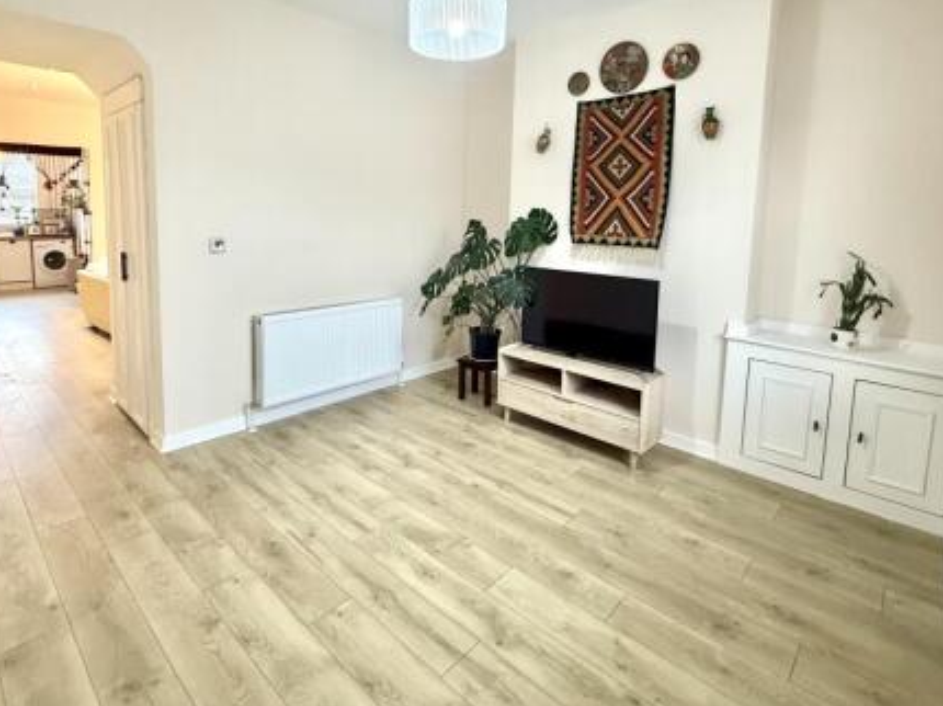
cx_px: 433
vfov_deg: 67.5
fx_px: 517
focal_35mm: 19
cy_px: 262
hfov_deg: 84.5
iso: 250
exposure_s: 1/50
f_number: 2.2
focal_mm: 2.22
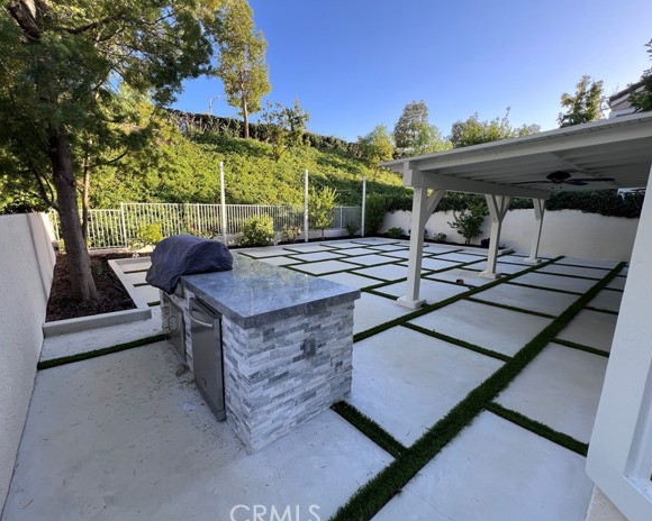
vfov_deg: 88.0
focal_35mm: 14
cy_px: 262
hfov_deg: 100.5
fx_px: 270
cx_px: 304
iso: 32
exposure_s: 1/218
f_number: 1.8
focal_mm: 1.57
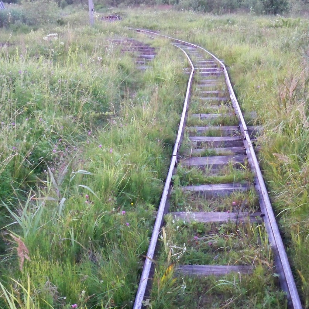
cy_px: 119
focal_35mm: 56
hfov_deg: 30.5
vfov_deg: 30.5
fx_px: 566
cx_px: 176
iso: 320
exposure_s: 1/60
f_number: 3.1
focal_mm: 6.3
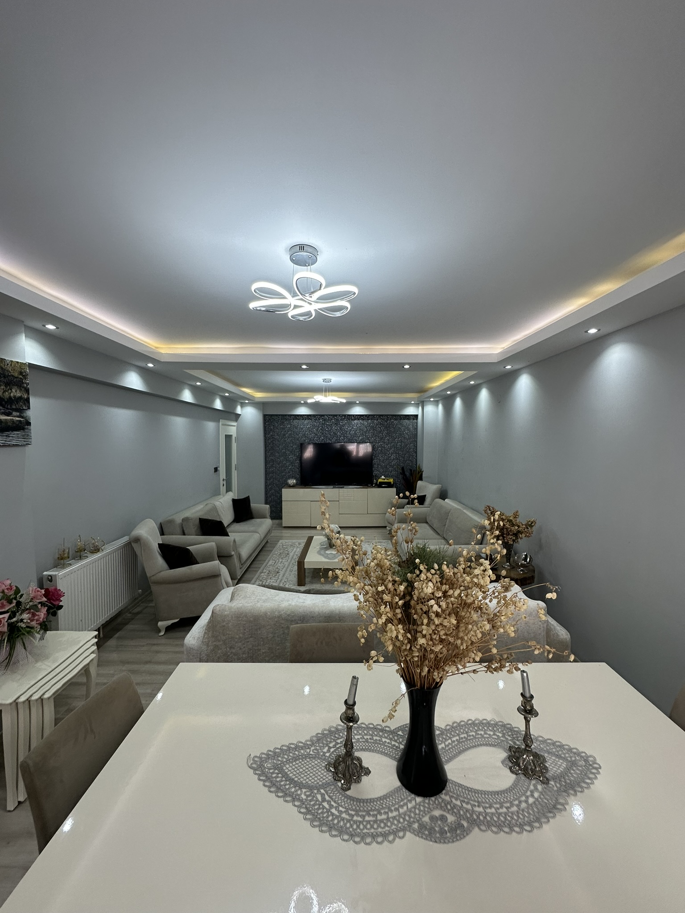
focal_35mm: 14
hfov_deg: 85.7
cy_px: 456
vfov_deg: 102.1
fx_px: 369
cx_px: 342
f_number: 2.2
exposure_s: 1/100
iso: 100
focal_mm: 2.22
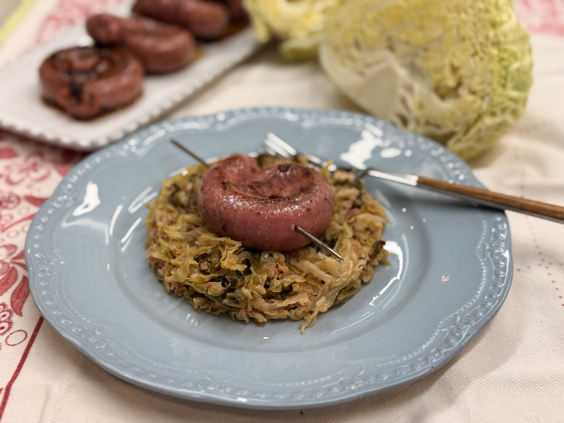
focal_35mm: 48
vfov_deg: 30.3
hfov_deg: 39.7
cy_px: 212
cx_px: 282
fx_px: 782
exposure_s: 1/100
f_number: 1.78
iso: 64
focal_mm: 6.76
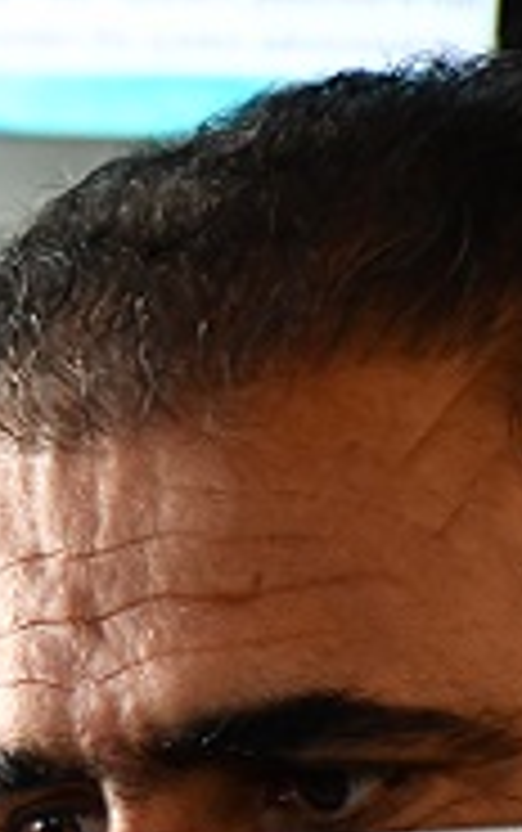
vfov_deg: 3.5
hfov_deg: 2.2
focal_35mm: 605
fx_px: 13739
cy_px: 926
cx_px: -360
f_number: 5.6
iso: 3200
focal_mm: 105
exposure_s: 1/125
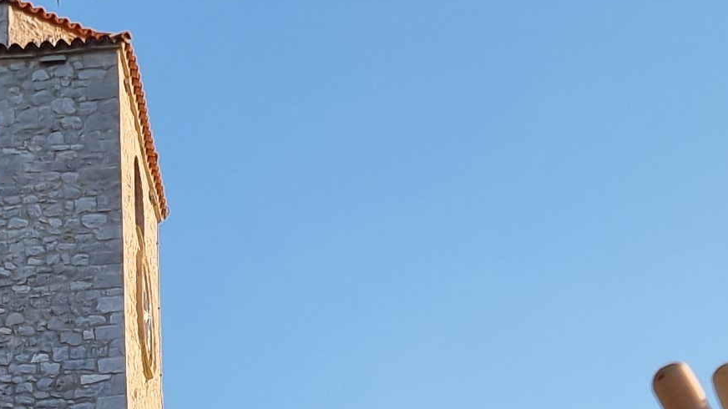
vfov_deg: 9.6
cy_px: 734
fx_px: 2316
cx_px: 164
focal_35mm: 120
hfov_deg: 17.7
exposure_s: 1/315
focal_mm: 6.7
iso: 50
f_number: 1.8
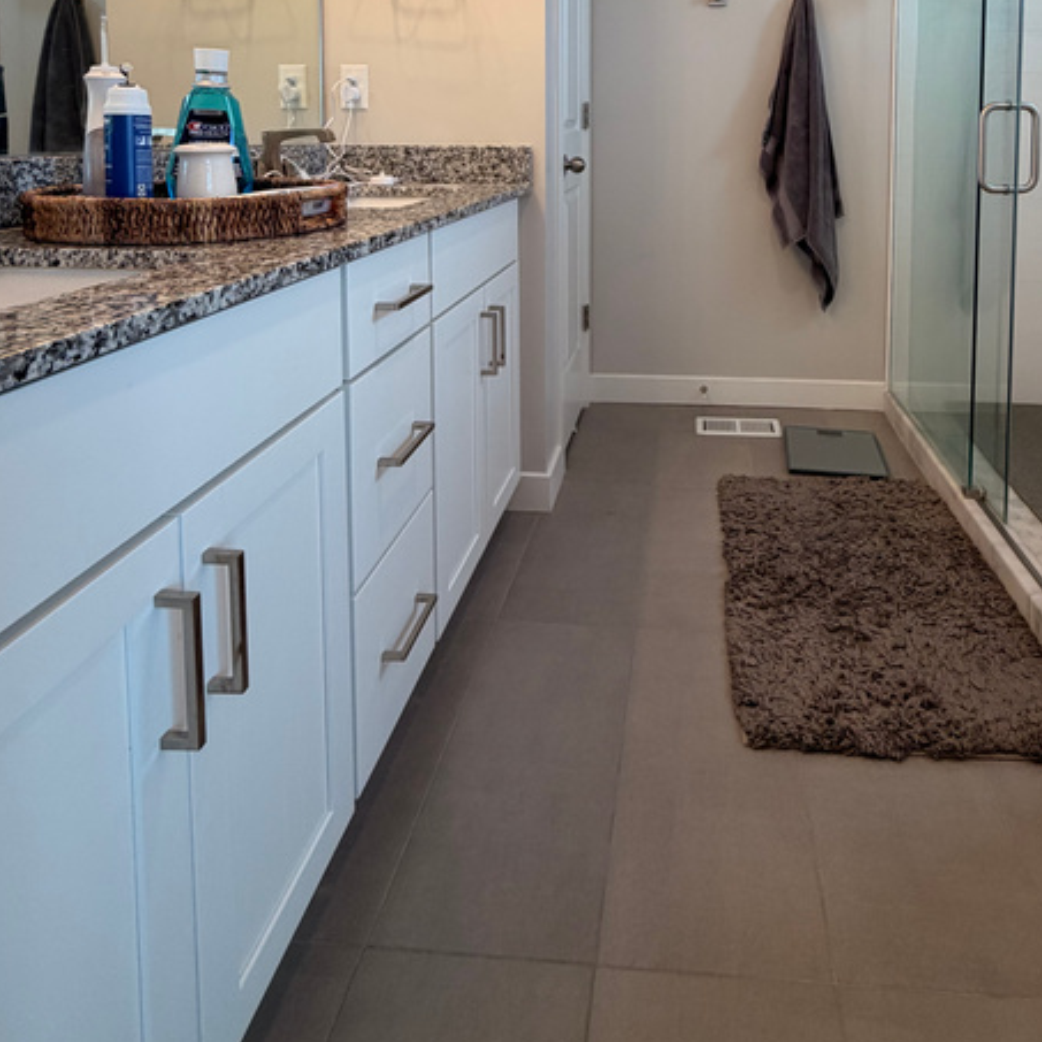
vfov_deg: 64.1
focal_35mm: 21
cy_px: 173
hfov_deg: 71.0
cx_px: 651
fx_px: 715
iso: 80
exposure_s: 1/120
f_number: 2.2
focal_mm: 2.22
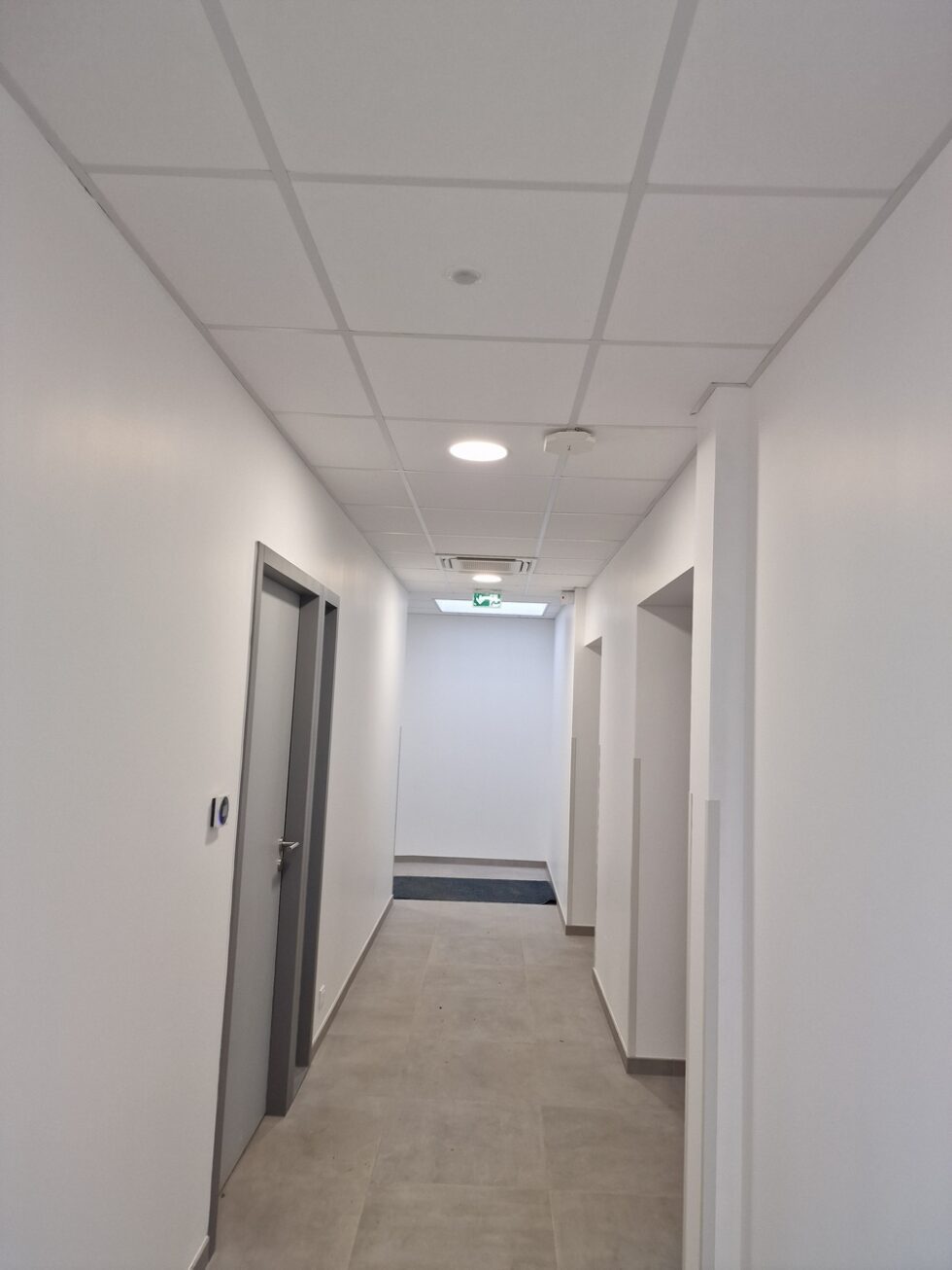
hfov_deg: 58.9
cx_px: 476
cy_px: 635
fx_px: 843
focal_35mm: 23
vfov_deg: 73.9
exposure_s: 1/180
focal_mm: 6.4
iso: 200
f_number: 1.8
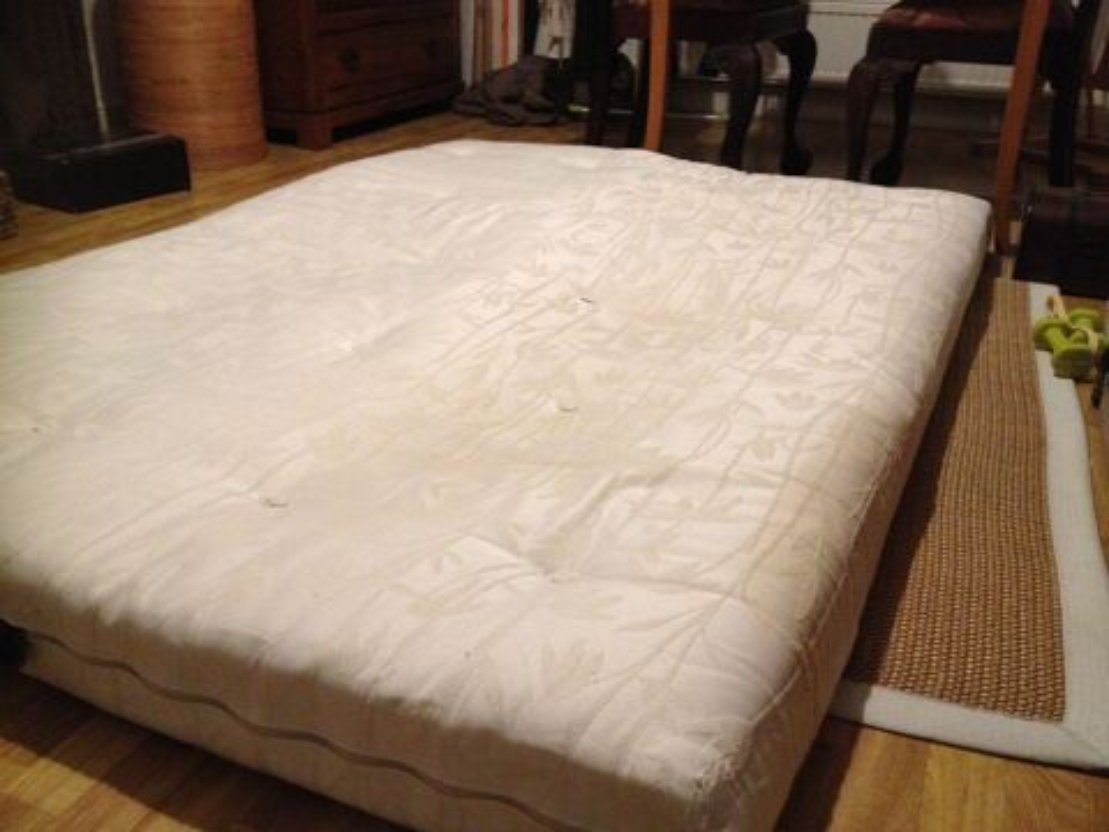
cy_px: 416
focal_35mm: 35
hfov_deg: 52.6
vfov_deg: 40.7
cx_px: 554
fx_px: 1121
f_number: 2.4
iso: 400
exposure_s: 1/17
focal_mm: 4.28
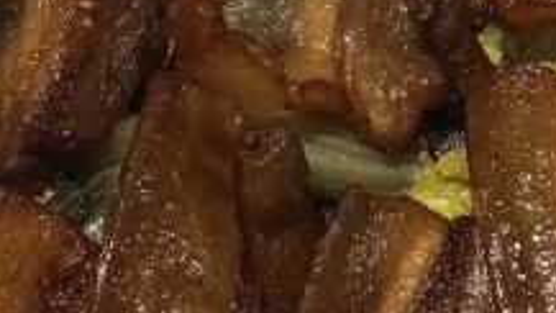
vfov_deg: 11.1
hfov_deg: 20.1
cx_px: 588
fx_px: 1504
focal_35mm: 102
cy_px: -244
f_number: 2.2
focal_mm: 4.15
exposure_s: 1/33
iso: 50
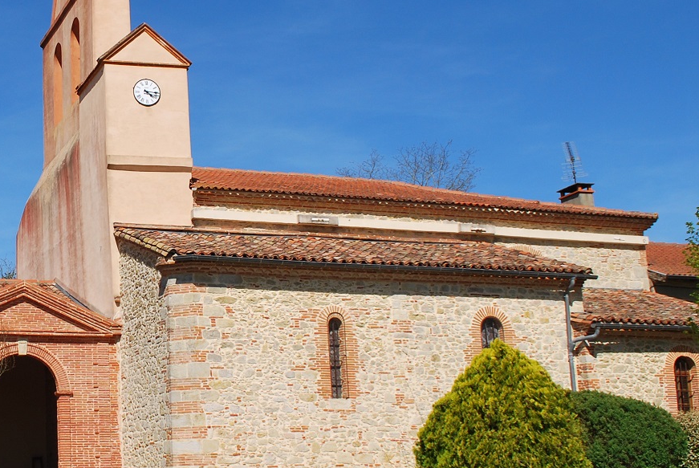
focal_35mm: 60
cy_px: 186
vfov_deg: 22.6
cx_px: 62
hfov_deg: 31.7
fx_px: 1166
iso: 100
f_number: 8
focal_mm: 18
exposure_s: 1/250
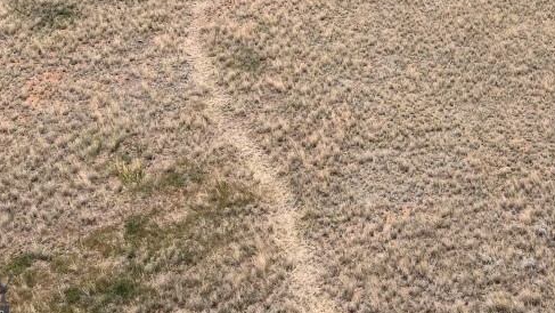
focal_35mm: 55
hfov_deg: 37.4
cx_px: 378
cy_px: -101
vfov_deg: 19.9
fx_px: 809
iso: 100
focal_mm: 4.5
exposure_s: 1/640
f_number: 2.8
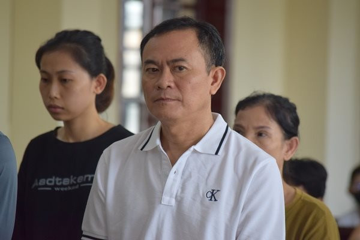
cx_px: 180
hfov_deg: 8.1
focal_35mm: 255
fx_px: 2550
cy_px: 120
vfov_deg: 5.4
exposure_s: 1/125
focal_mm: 170
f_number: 5.3
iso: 1400
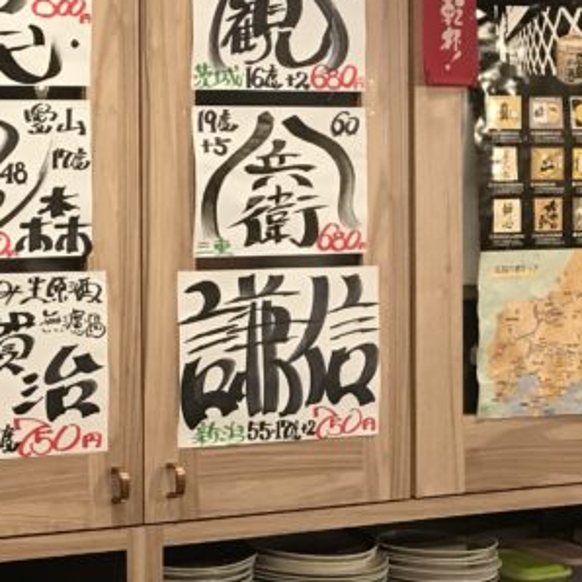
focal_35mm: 85
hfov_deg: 18.6
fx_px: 1617
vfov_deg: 20.2
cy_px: 145
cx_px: -232
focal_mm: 3.99
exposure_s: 1/15
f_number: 1.8
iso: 40
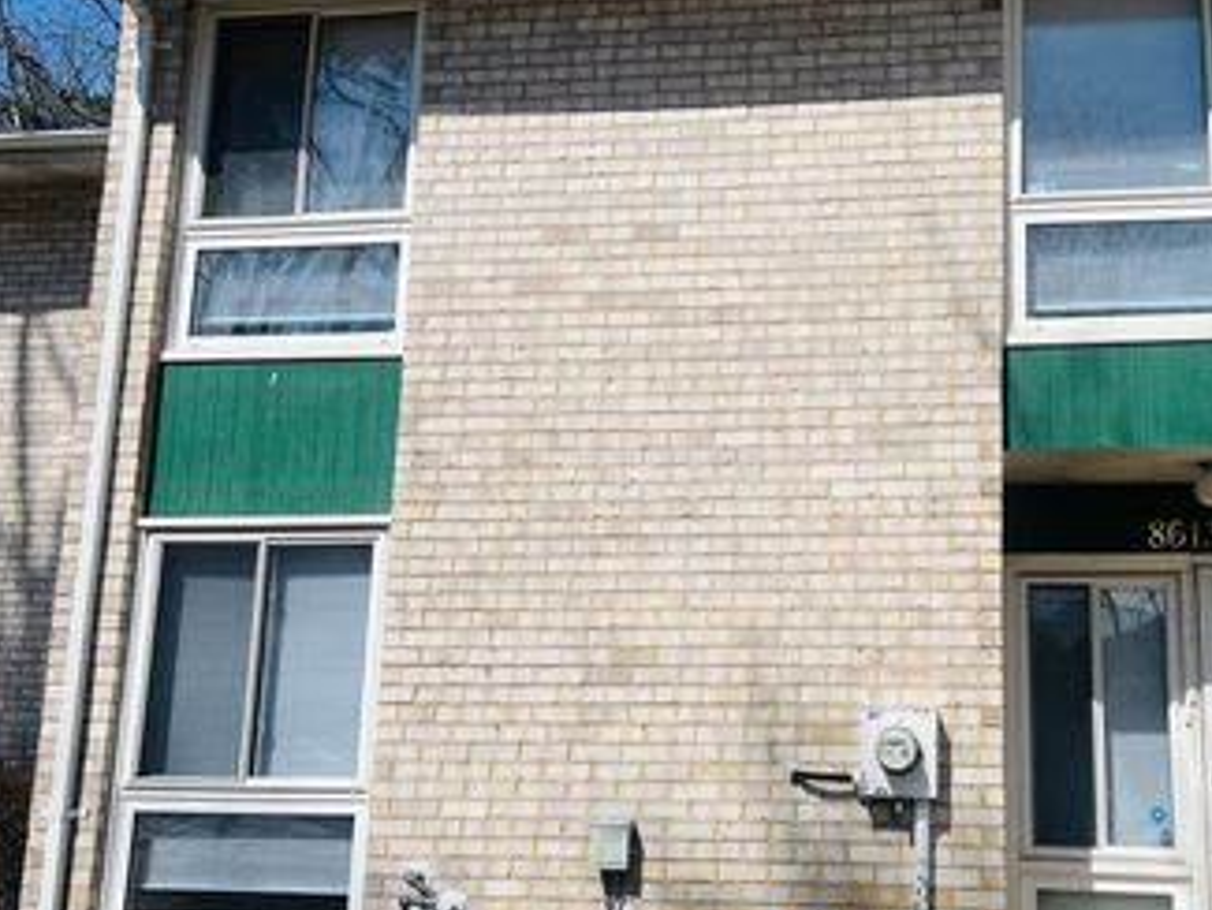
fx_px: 1401
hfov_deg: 46.1
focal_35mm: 40
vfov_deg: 35.9
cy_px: 505
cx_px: 806
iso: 50
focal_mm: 5.7
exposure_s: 1/8696
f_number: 1.5
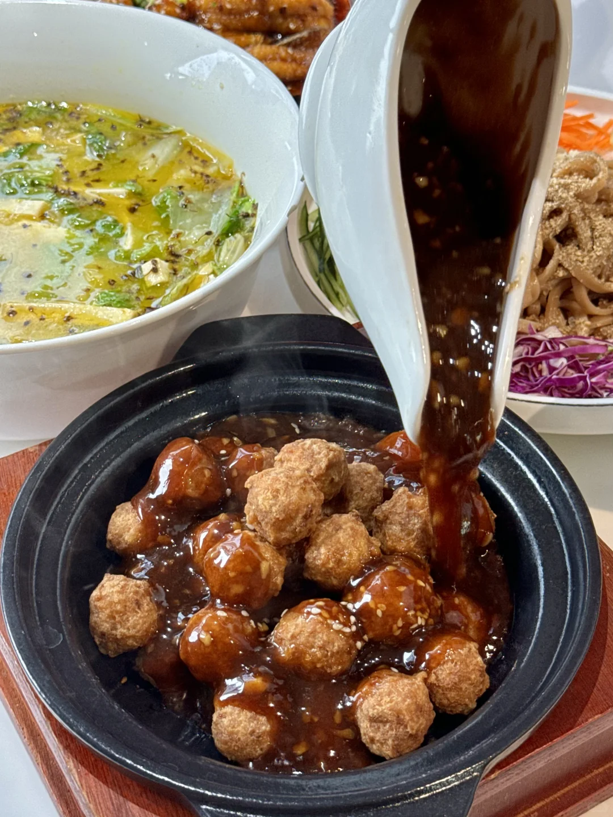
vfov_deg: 39.7
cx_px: 306
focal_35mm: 48
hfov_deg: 30.3
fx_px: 1133
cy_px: 408
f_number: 1.78
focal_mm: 6.76
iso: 80
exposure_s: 1/50
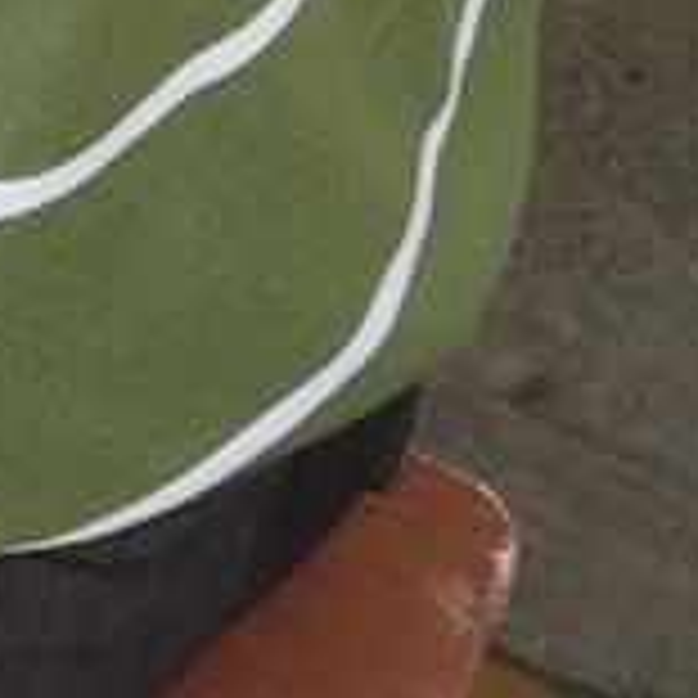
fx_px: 4814
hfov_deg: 6.4
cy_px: -1648
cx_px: -2301
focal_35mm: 211
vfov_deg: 7.1
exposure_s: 1/60
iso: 400
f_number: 11
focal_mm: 24
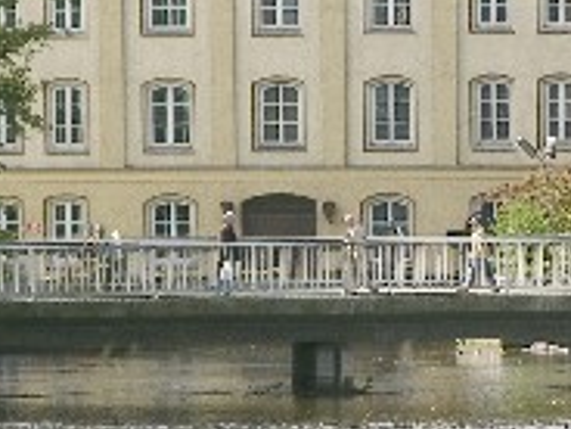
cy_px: 359
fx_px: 9996
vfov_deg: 2.5
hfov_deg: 3.3
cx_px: 465
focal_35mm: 606
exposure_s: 1/156
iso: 50
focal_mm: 44.7
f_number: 5.6
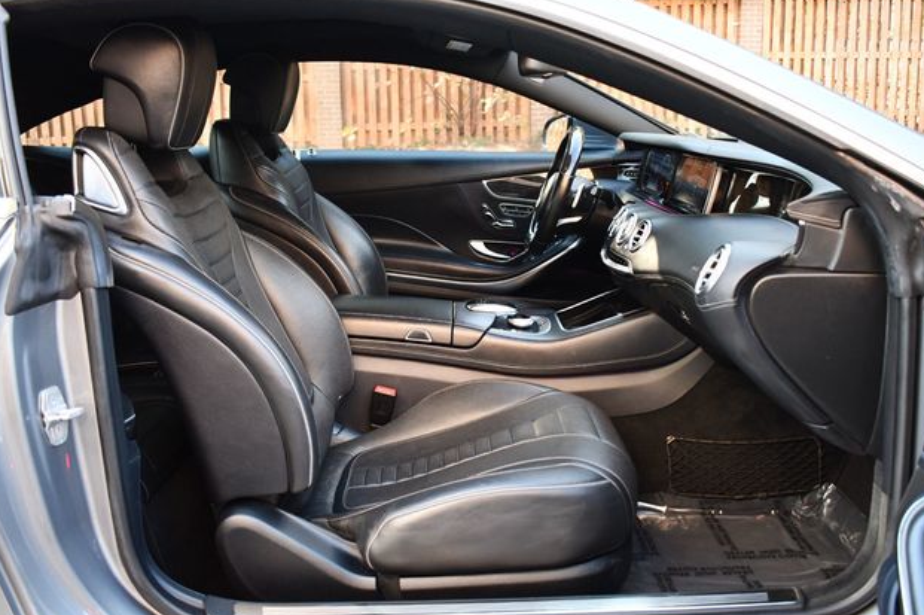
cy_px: 308
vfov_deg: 38.8
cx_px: 469
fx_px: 872
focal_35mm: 34
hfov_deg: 55.8
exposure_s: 1/125
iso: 1100
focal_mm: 22
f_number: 3.8
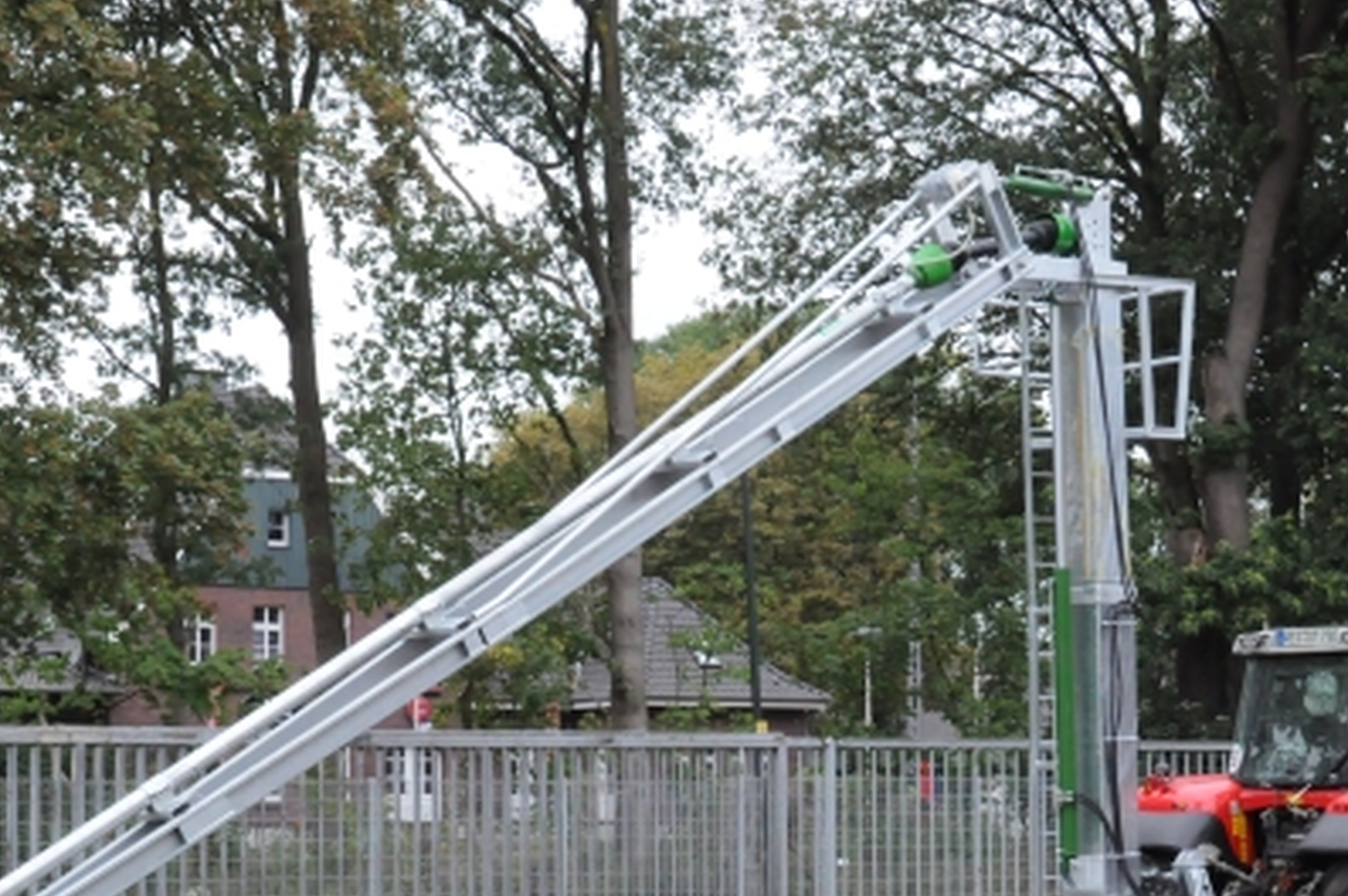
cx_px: 689
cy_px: 721
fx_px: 3367
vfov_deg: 15.1
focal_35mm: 90
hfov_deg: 22.6
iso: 2500
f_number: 13
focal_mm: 34
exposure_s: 1/640
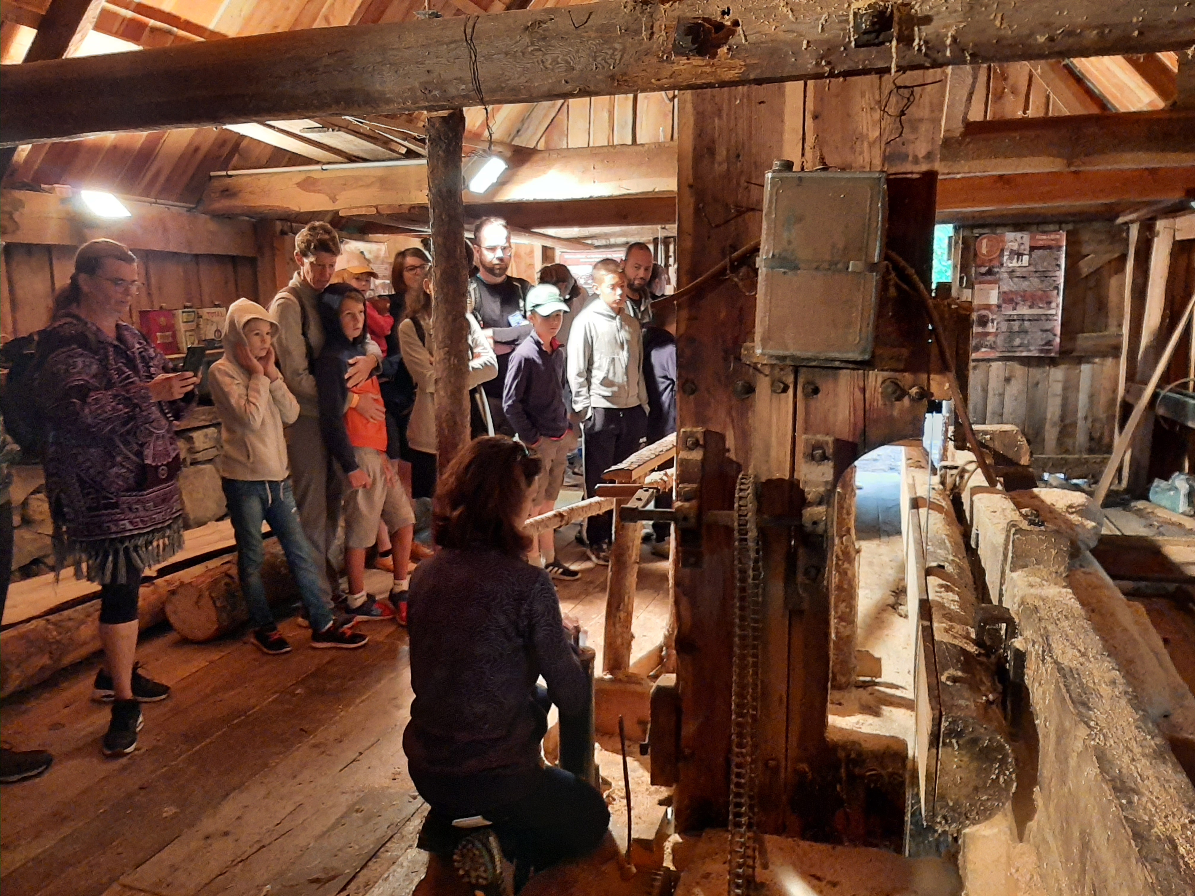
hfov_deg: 67.3
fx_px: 898
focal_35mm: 26
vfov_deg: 53.1
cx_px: 598
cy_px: 448
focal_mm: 3.93
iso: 500
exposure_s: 1/20
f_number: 1.7
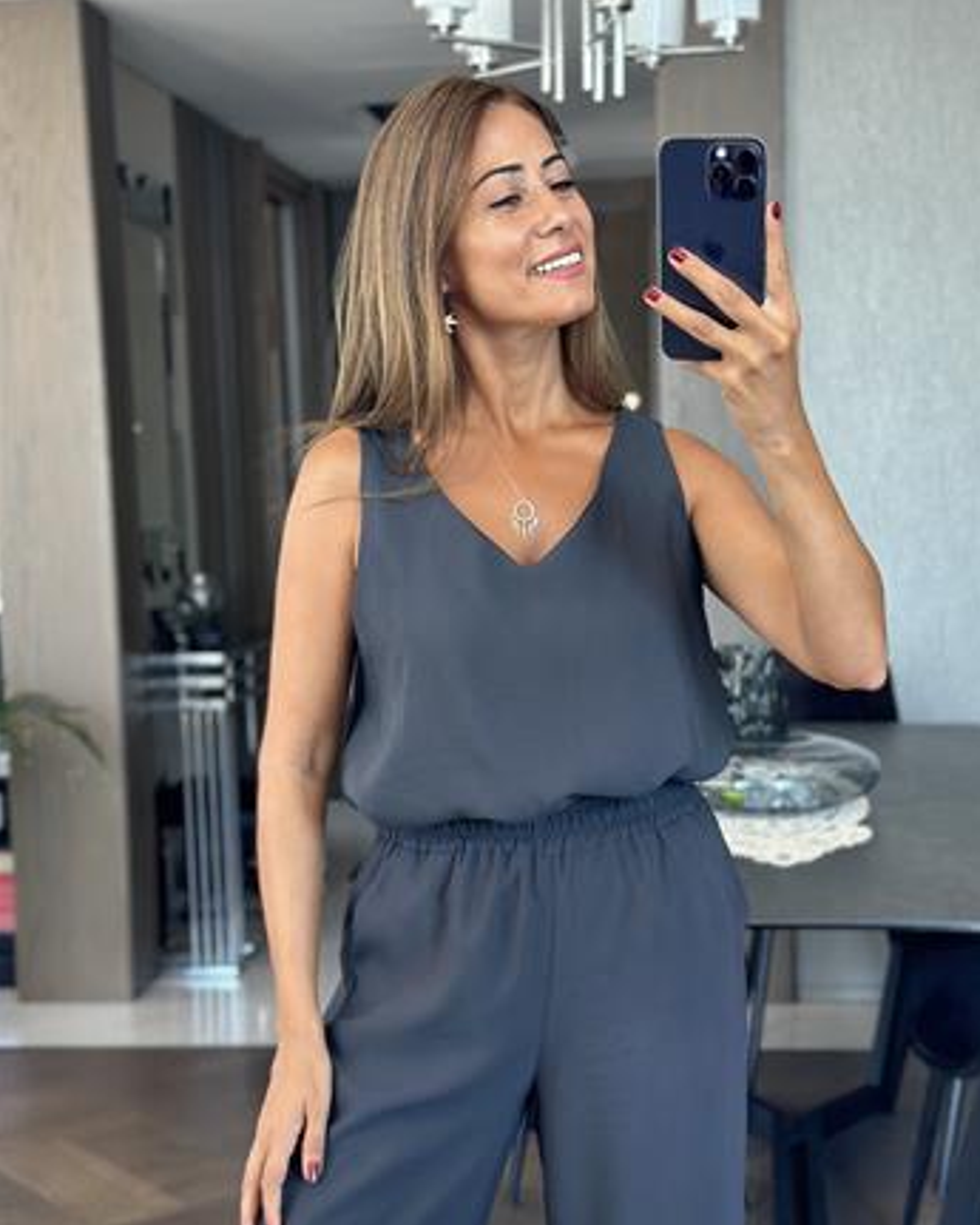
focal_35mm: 55
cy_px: 694
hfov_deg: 27.6
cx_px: 534
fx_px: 1993
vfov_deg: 34.1
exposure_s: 1/100
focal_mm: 6.86
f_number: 1.78
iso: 125
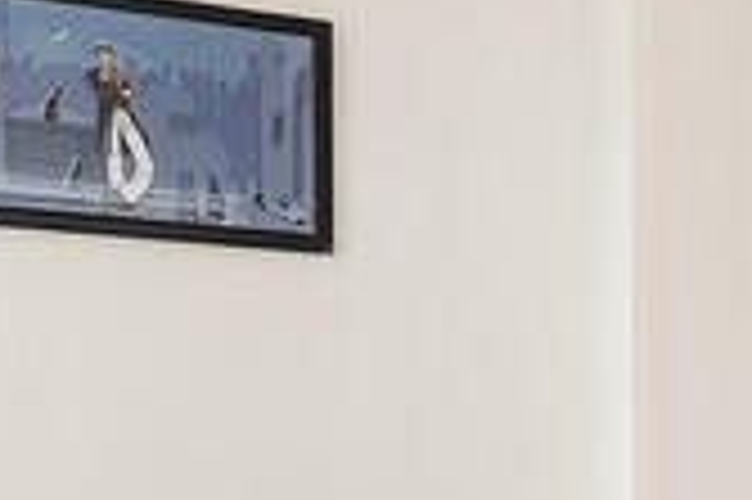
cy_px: 718
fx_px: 1795
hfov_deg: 20.3
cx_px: 1126
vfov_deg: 14.9
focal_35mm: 86
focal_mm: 14
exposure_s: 1/125
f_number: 6.3
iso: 800
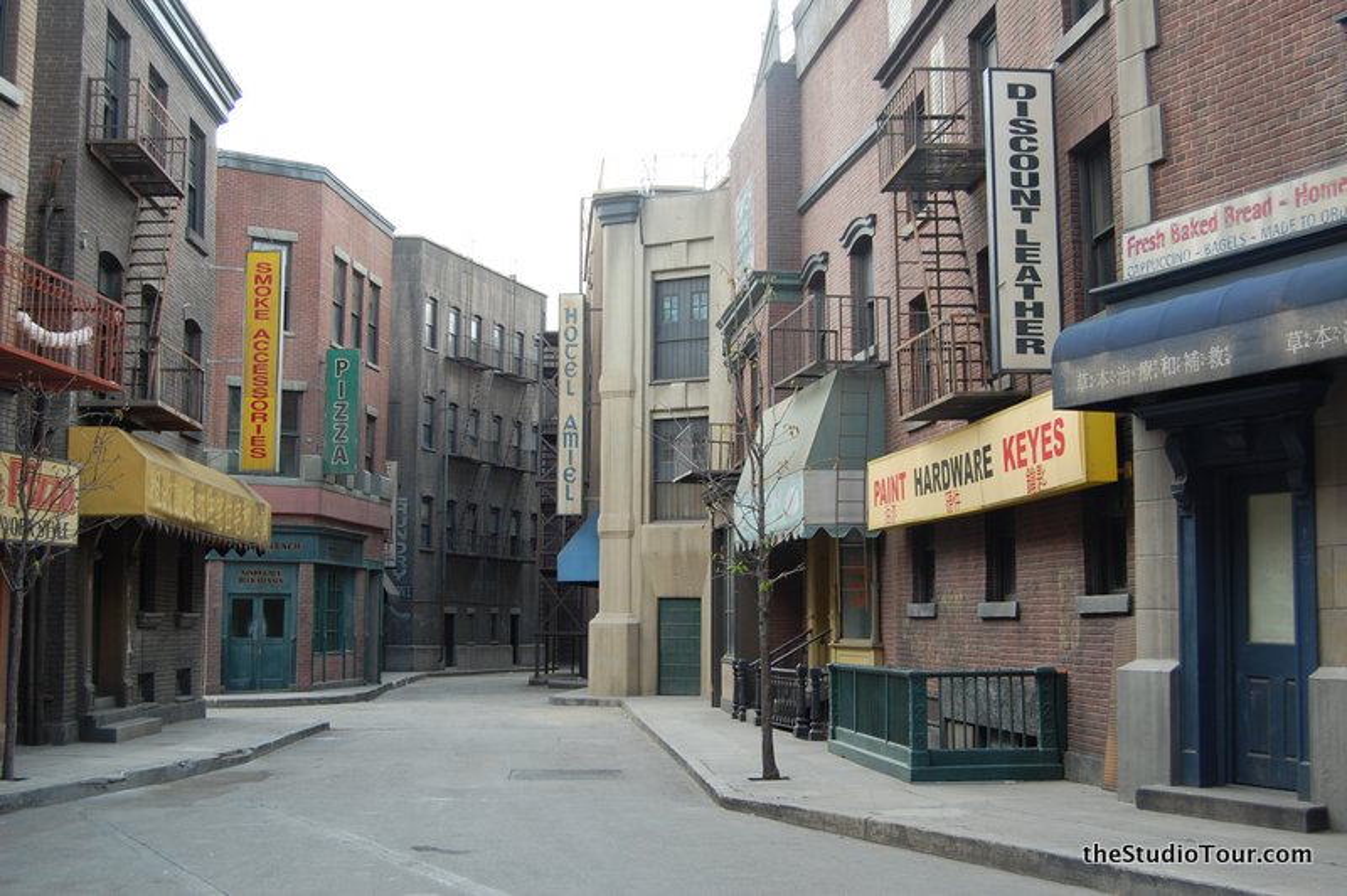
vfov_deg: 31.8
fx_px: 1570
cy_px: 448
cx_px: 674
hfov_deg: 46.4
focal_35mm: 42
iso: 200
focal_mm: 28
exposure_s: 1/125
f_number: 5.6
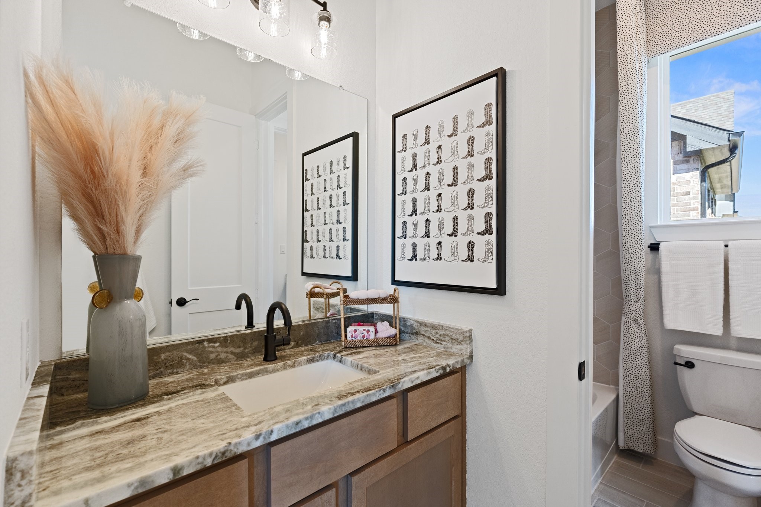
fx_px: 349
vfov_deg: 72.0
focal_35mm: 16
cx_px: 380
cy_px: 254
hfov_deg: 95.0
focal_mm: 16.5
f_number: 4.5
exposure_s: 1/50
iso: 640
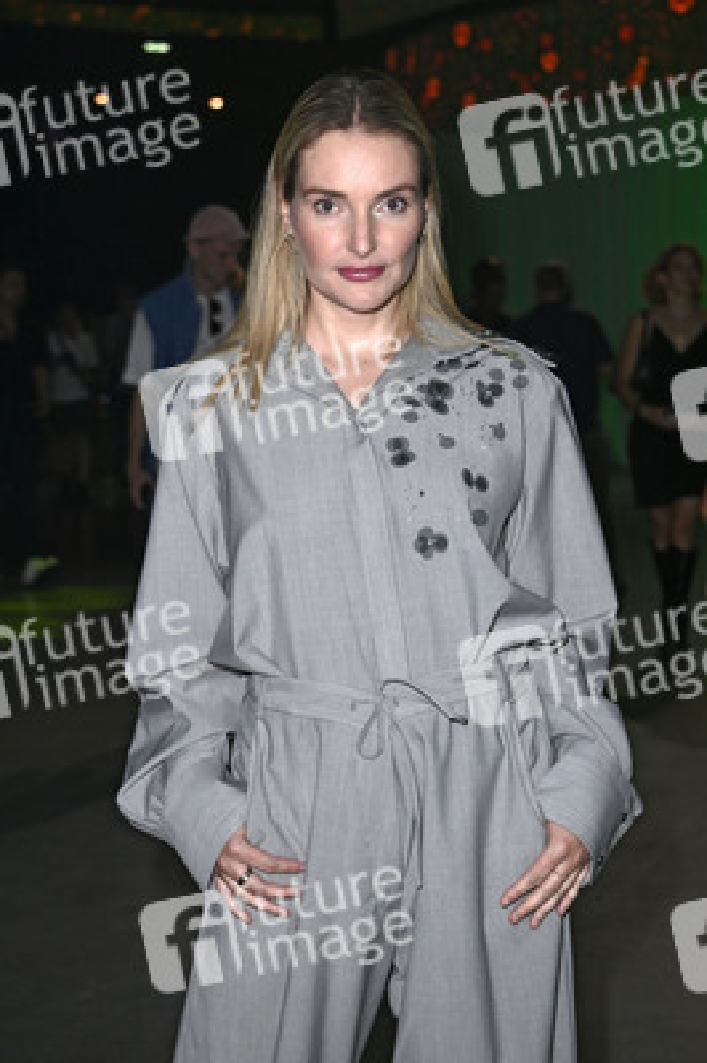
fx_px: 2125
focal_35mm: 72
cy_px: 532
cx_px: 354
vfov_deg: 28.1
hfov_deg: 18.9
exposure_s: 1/125
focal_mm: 72
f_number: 5.6
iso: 1250
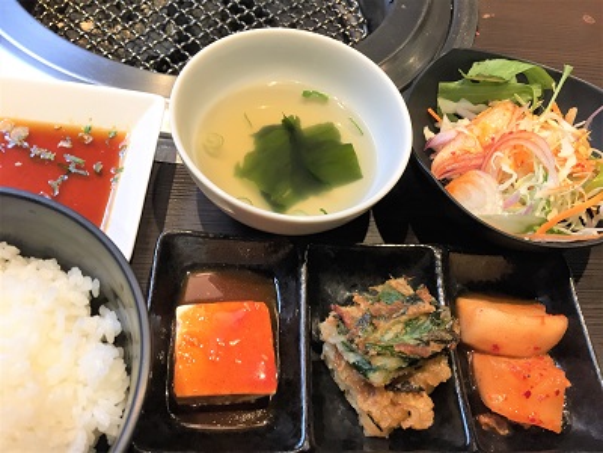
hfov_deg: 61.7
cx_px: 302
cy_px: 226
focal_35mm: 29
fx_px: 505
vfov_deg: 48.2
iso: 80
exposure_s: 1/30
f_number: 2.2
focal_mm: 4.15
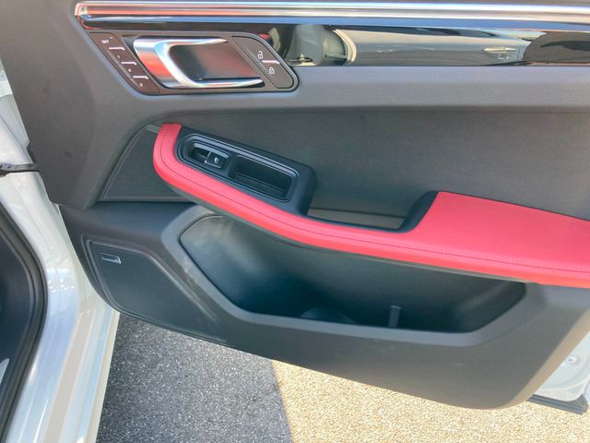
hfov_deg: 63.4
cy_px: 222
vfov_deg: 49.7
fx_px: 477
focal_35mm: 28
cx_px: 295
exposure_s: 1/121
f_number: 1.8
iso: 64
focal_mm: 3.99
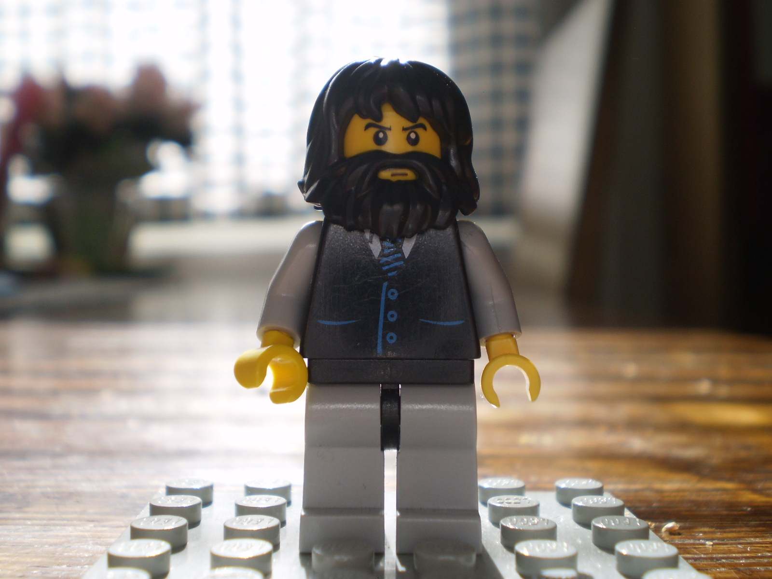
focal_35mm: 42
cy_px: 290
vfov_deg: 34.3
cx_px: 386
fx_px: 937
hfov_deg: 44.8
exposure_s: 1/80
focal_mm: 7.4
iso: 64
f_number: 3.5
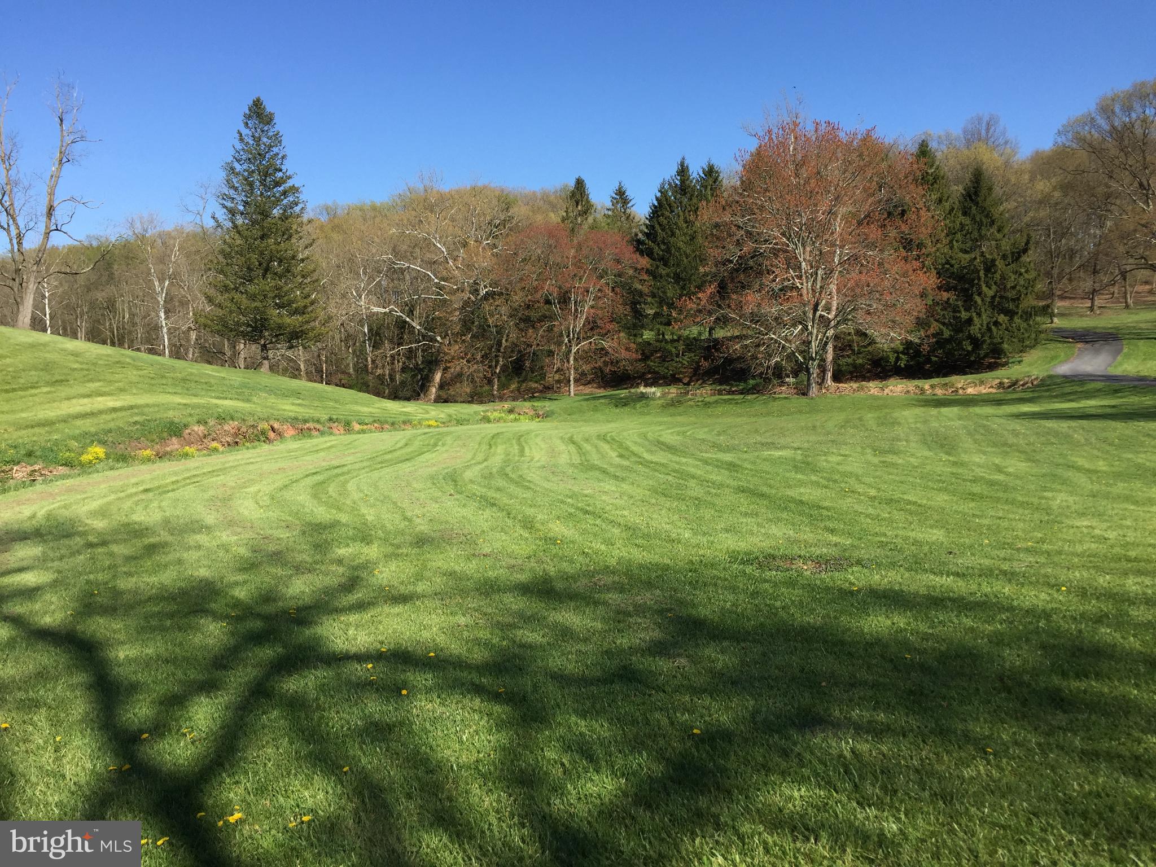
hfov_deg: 61.7
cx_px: 578
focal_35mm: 29
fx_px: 968
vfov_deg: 48.2
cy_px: 434
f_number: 2.2
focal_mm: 4.15
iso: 32
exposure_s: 1/1582
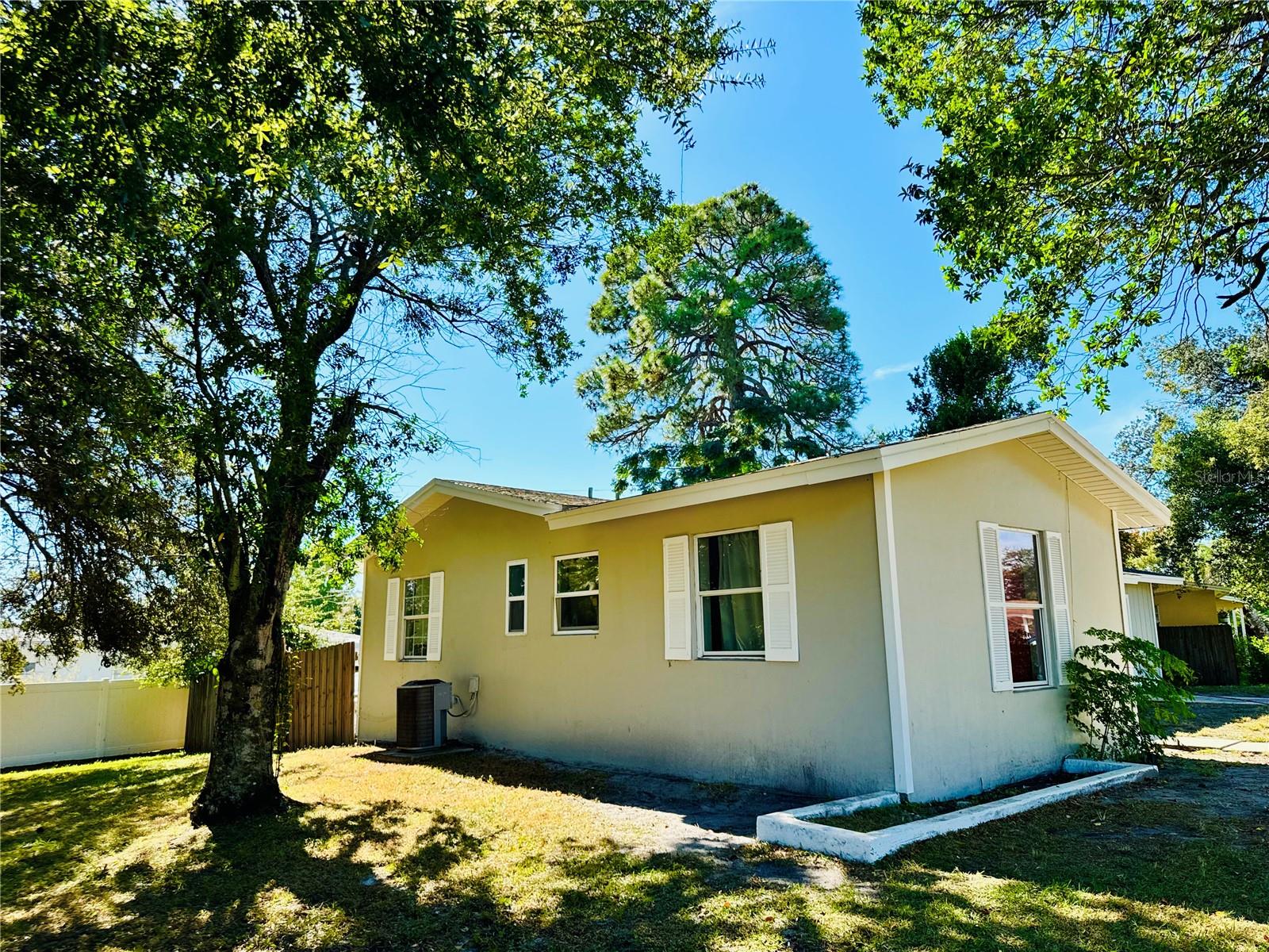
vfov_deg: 56.8
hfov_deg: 71.6
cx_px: 634
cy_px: 476
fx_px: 880
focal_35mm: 24
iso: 80
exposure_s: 1/1980
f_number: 1.78
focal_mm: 6.76
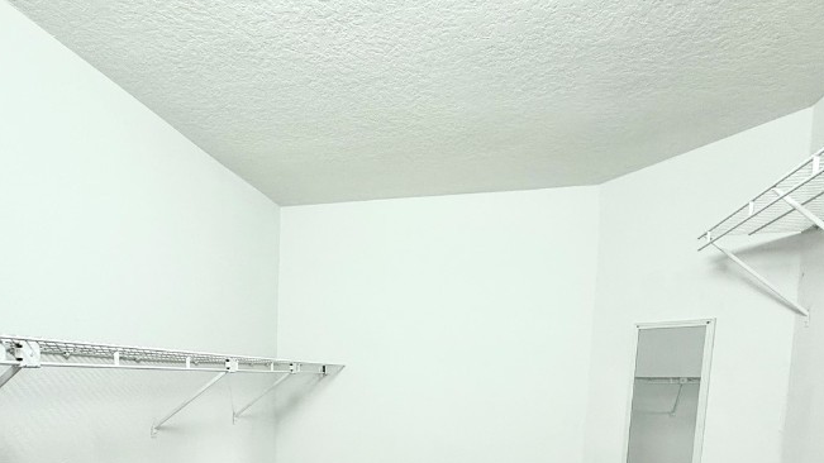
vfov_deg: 43.6
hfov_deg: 75.9
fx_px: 524
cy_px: 416
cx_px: 353
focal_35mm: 24
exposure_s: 1/120
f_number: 2.2
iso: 100
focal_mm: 2.22
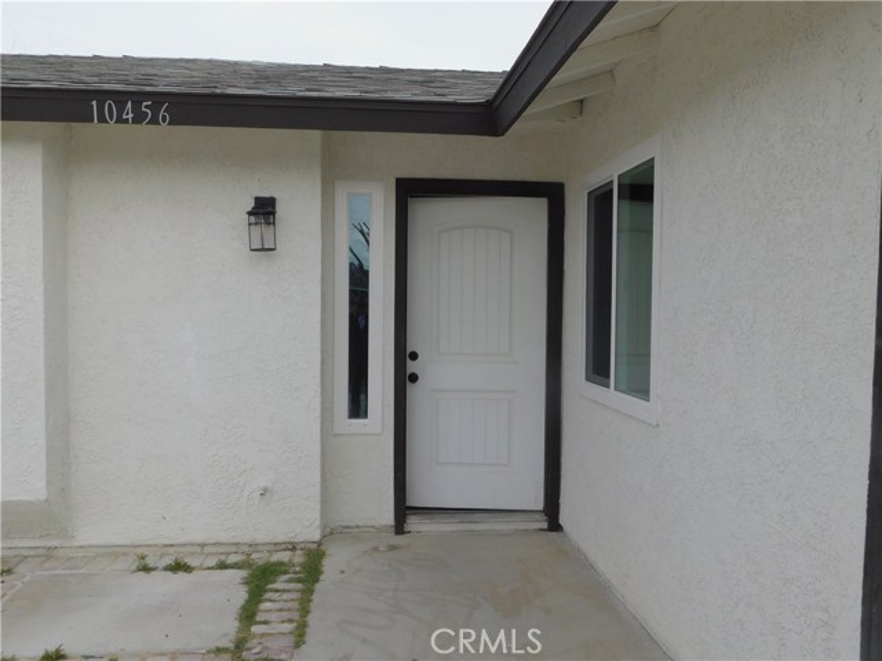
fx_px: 764
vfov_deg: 46.8
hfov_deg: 60.0
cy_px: 330
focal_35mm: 30
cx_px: 441
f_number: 3.2
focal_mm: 5.3
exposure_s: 1/1000
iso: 125
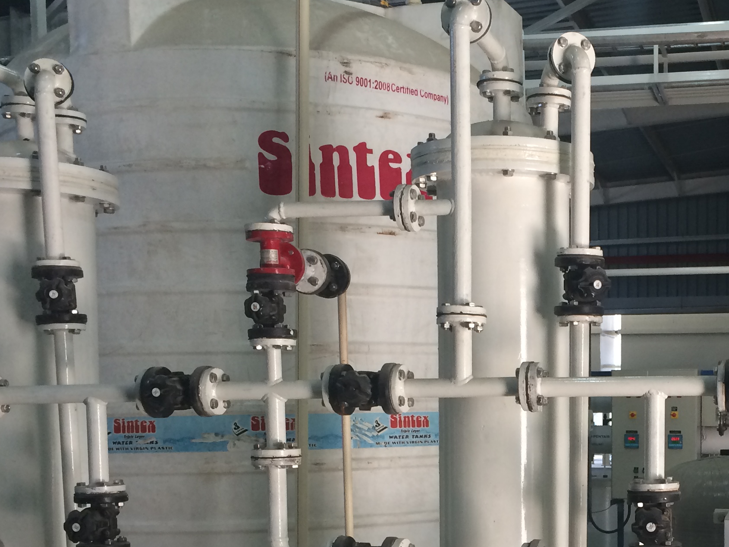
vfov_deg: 25.4
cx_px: 608
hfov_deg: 33.1
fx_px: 1180
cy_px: 483
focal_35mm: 56
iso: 40
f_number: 2.2
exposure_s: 1/33
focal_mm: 4.15
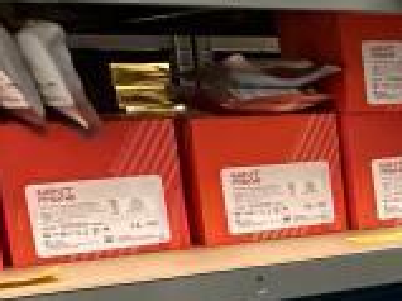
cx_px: 887
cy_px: 271
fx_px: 1044
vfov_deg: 16.2
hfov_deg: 15.4
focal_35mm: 90
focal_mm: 2.22
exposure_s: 1/50
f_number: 2.2
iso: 250
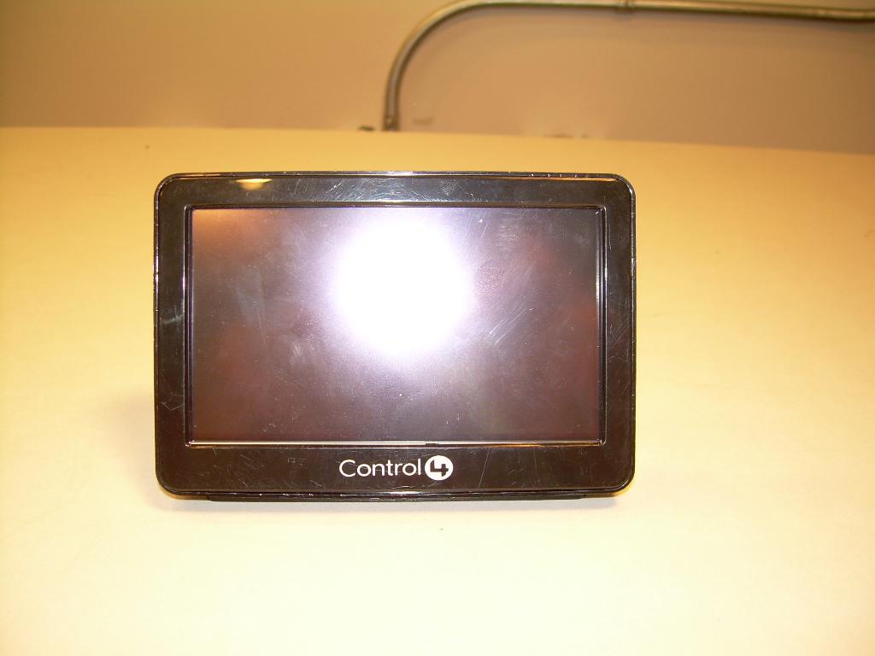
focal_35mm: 38
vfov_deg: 37.7
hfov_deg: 49.0
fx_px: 961
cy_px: 328
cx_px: 438
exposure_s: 1/30
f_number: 2.8
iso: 50
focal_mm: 6.3
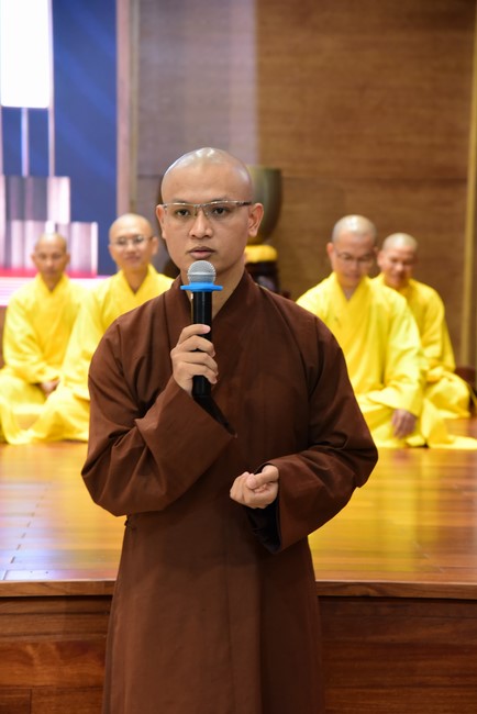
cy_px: 357
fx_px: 1886
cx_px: 238
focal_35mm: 95
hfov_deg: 14.4
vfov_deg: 21.4
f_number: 5.6
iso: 3200
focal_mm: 95
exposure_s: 1/50
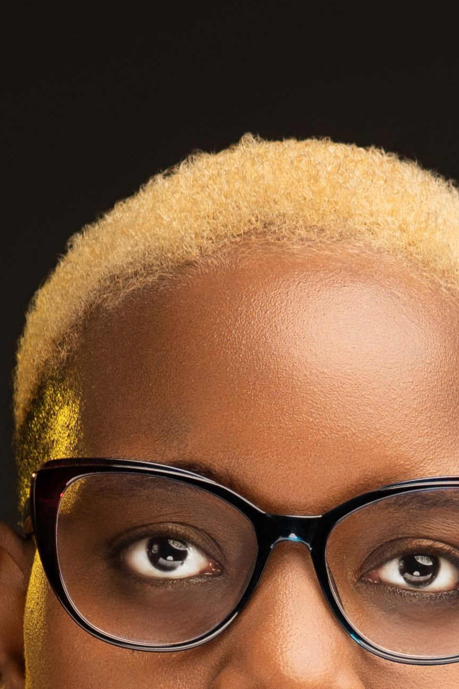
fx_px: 7036
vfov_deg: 5.5
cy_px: 1479
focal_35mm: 368
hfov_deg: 3.7
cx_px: 247
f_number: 6.3
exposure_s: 1/200
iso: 250
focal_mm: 79
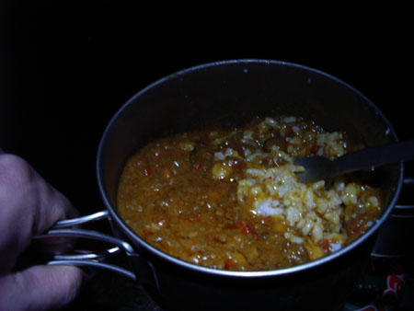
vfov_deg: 37.8
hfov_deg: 49.0
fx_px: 455
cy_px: 156
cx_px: 207
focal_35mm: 38
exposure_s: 1/4
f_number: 2.6
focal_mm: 5.8
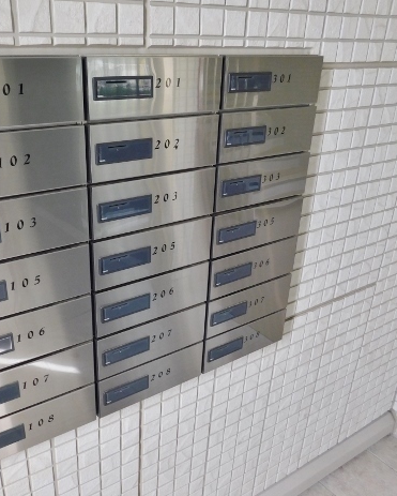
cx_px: 121
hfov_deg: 46.1
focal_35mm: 31
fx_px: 455
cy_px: 256
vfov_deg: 57.1
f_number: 3
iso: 125
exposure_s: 1/50
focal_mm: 4
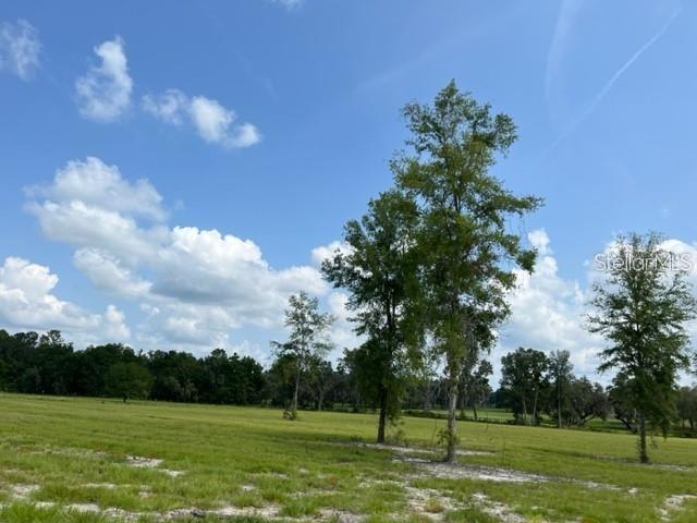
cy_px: 262
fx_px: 524
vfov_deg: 53.1
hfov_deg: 67.3
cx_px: 348
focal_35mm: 26
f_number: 1.5
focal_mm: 5.7
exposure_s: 1/5882
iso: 50
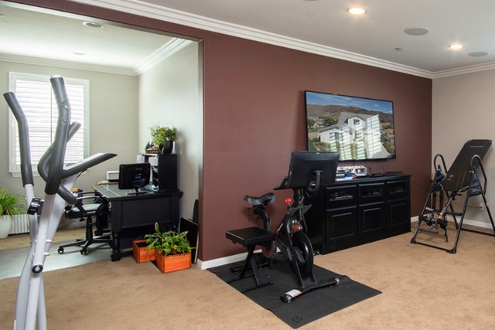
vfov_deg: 53.0
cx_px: 384
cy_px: 143
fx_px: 330
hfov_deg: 67.9
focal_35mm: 24
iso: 200
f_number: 11
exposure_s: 1/10
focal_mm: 10
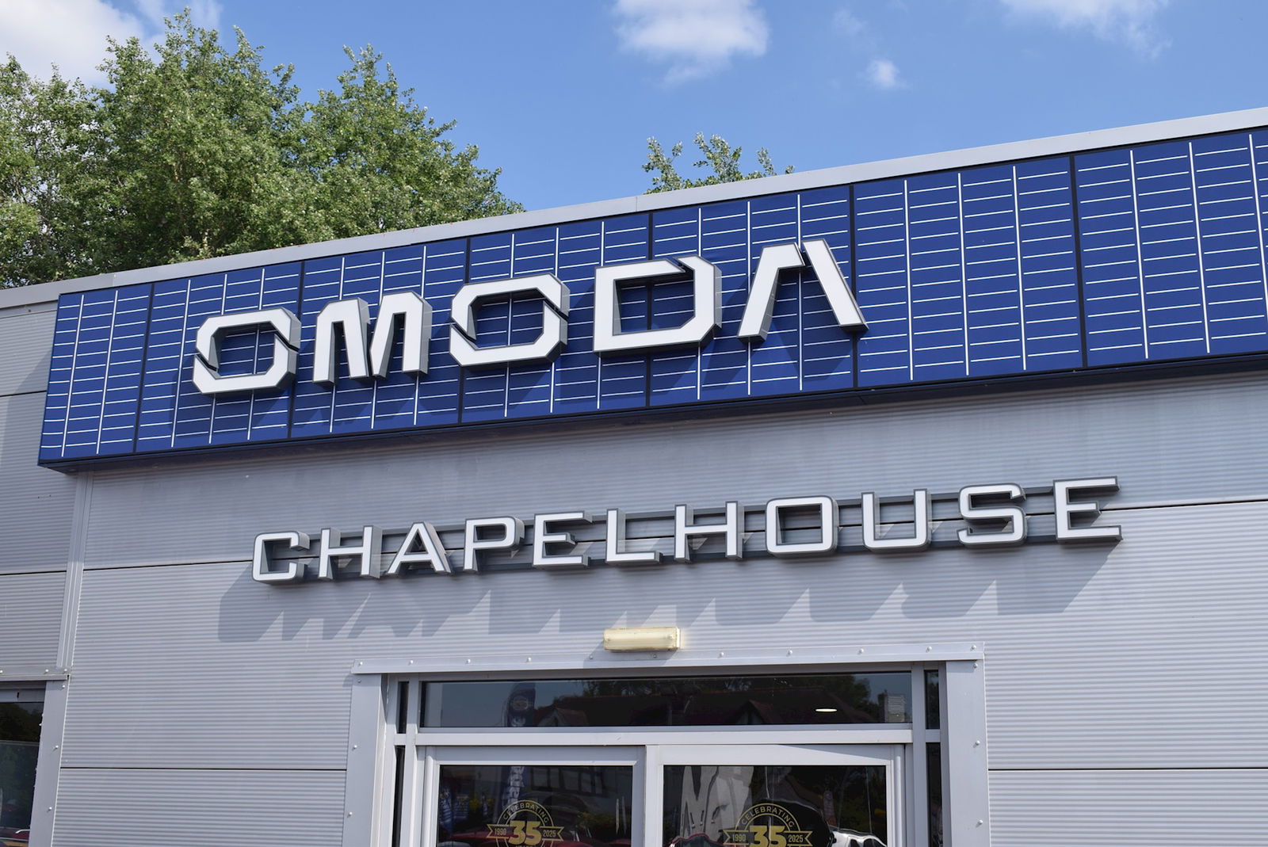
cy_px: 424
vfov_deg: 31.9
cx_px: 634
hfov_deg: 46.4
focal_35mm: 42
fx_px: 1480
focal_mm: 28
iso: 100
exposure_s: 1/200
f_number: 9
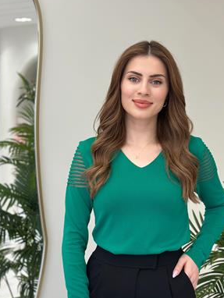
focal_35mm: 67
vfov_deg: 28.8
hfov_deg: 21.9
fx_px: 577
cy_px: 199
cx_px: 140
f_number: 1.78
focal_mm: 6.86
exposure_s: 1/203
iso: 80
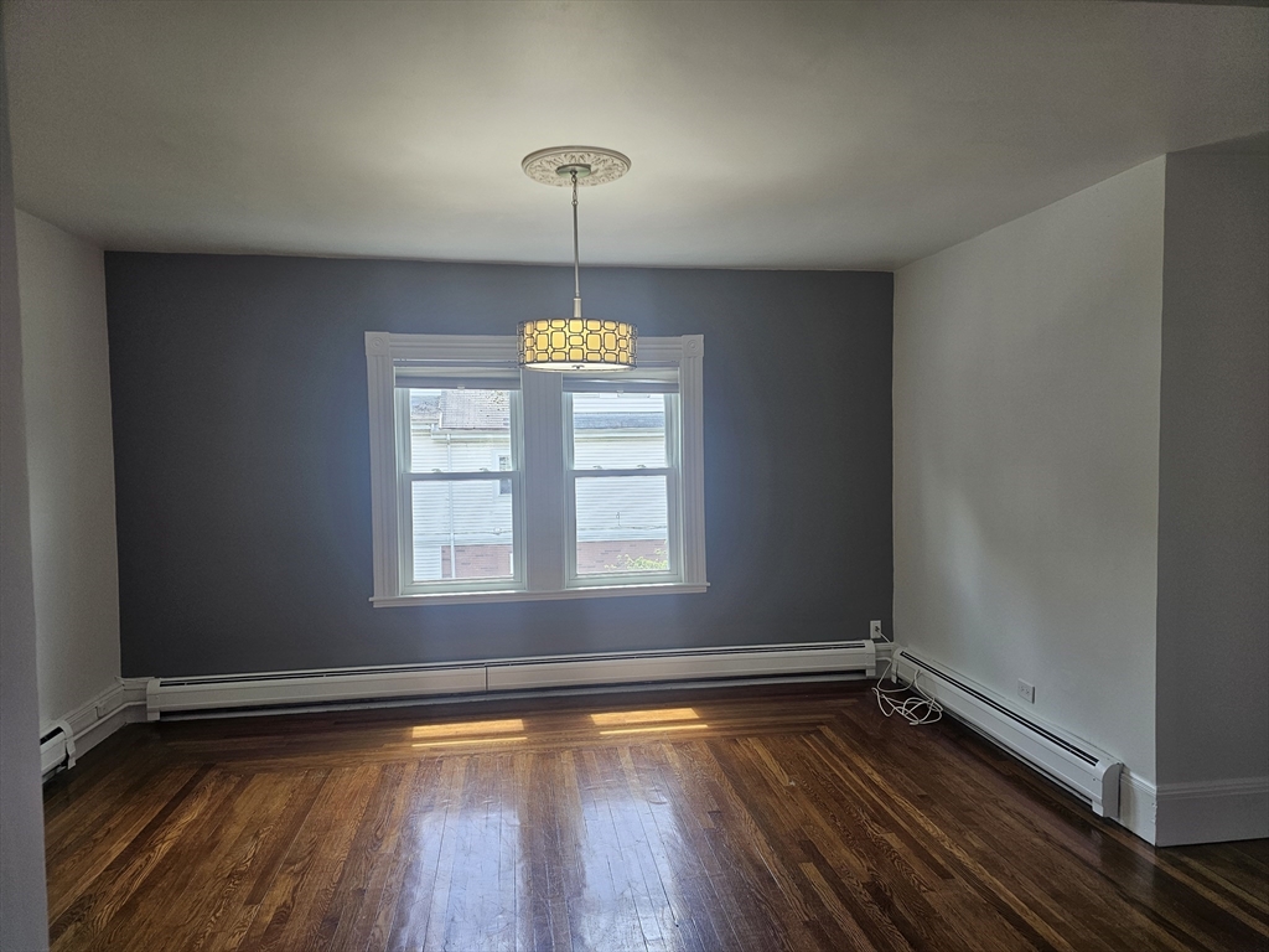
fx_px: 843
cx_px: 634
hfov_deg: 73.9
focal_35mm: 23
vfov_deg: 58.9
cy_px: 476
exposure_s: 1/120
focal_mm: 6.3
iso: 100
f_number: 1.7
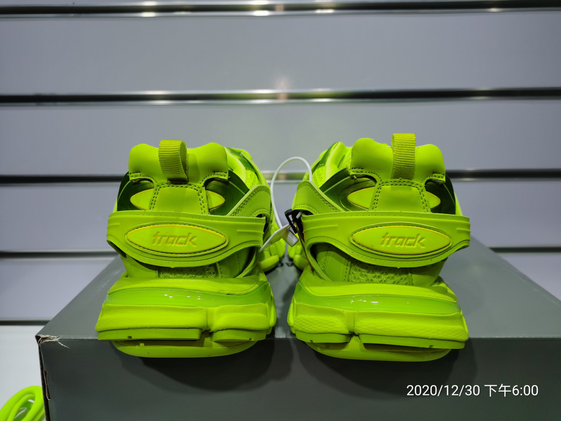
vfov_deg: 51.4
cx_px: 280
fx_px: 438
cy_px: 210
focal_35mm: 27
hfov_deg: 65.3
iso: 50
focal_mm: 5.58
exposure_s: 1/933
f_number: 1.8
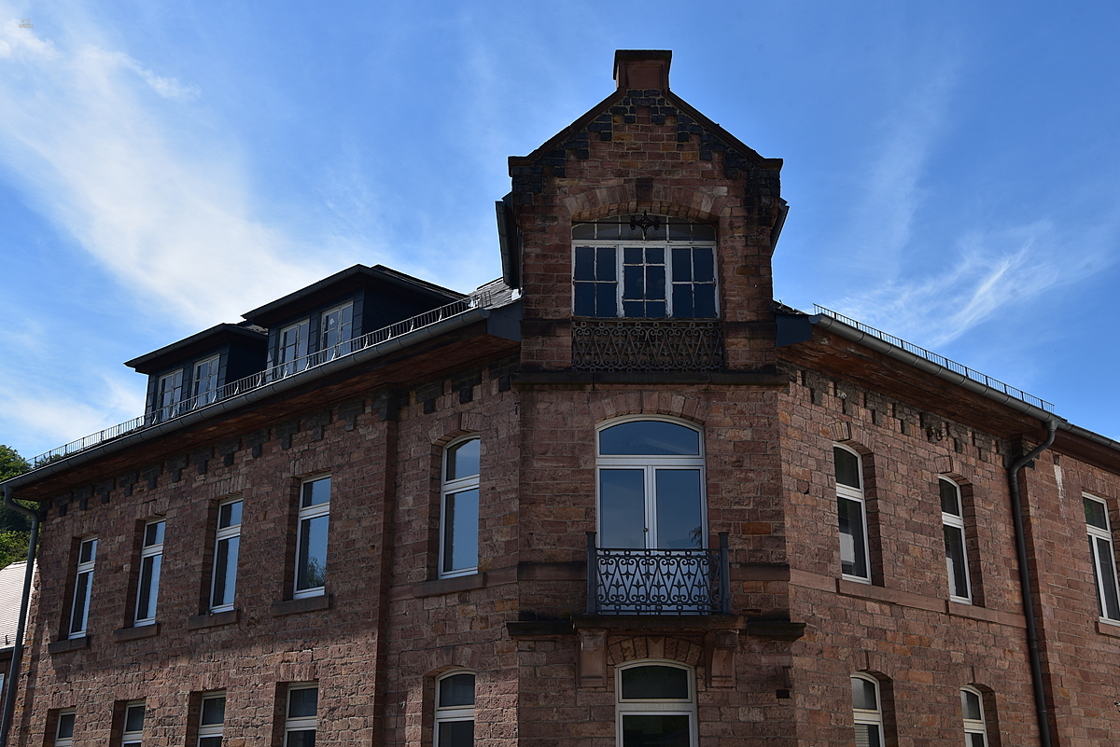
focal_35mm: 44
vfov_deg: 30.5
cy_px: 374
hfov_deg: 44.5
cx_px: 560
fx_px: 1369
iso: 400
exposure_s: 1/500
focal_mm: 44
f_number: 11
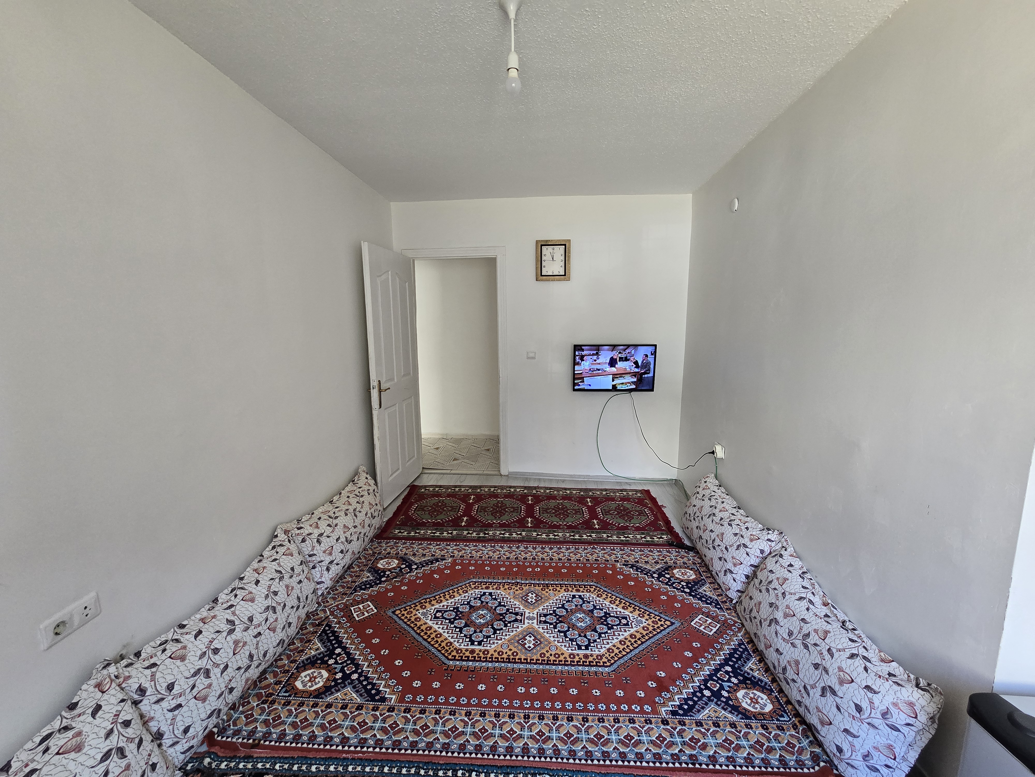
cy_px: 388
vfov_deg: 89.9
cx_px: 518
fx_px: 389
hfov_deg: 106.2
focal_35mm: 13
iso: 200
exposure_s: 1/60
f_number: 2.2
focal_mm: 2.2
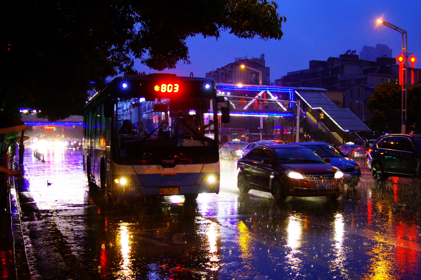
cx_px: 210
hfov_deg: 37.9
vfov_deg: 25.8
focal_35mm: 52
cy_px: 140
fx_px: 614
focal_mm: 35
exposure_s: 1/80
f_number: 4
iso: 1600
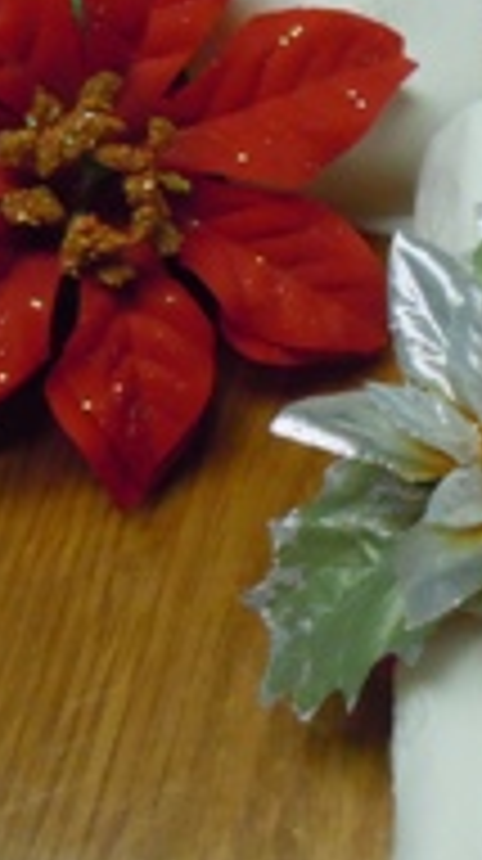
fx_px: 1687
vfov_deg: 28.6
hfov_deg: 15.5
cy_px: 405
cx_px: 622
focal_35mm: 74
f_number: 3.5
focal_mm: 5.4
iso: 800
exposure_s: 1/100
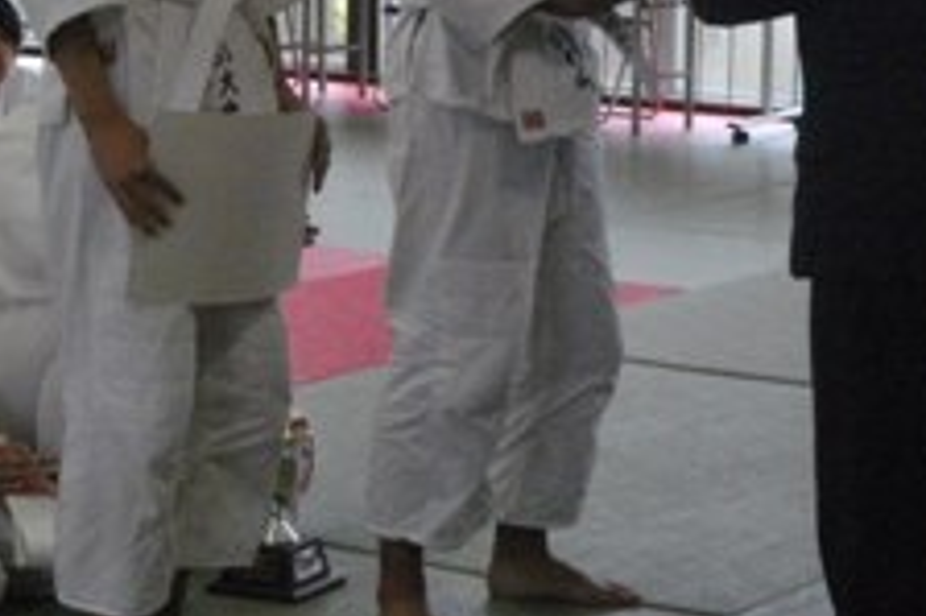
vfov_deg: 10.8
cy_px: 149
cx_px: 525
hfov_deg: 16.1
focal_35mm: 127
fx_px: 3264
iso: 693
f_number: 4.1
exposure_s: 1/80
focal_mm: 11
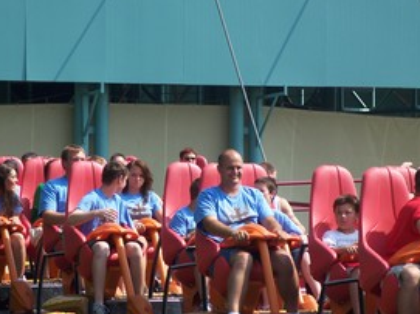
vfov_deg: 5.6
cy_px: 146
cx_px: 160
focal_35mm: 267
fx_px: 3238
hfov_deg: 7.4
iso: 64
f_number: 4.4
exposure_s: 1/320
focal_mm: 38.8
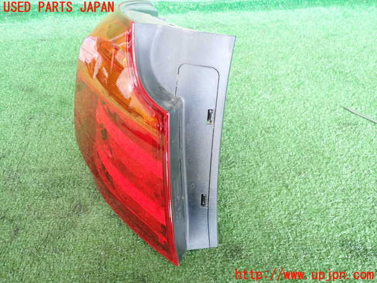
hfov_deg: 60.0
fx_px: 327
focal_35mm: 30
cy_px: 142
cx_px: 188
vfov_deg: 46.8
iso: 320
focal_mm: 5.4
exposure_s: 1/30
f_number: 2.3
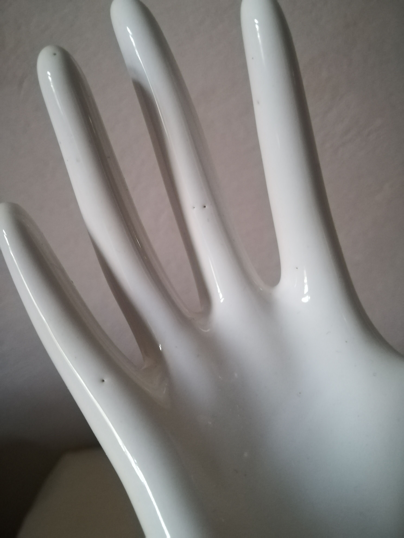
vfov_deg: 67.3
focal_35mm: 26
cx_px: 202
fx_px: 405
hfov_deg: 53.1
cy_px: 269
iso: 1000
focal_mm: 3.83
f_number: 2.2
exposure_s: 1/14.3
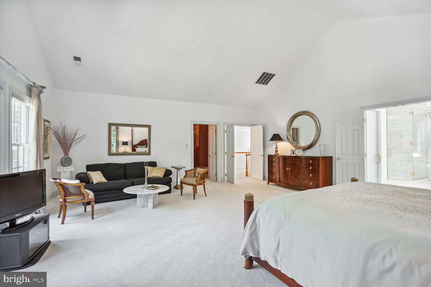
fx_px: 192
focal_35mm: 16
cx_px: 216
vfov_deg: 73.7
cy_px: 144
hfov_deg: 96.7
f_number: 4
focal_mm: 16
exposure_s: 1/250
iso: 800
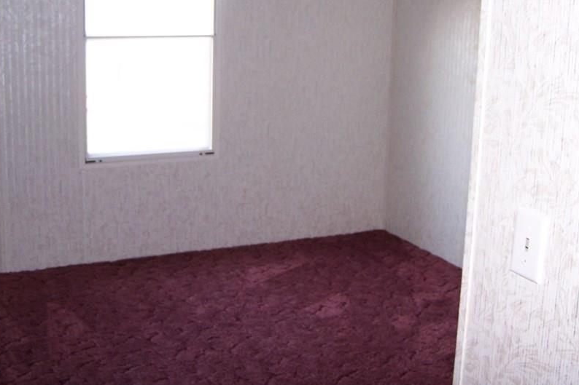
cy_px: 127
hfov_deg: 38.9
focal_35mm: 51
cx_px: 316
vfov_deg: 26.3
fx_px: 820
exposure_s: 1/60
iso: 140
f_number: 2.8
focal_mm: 6.3
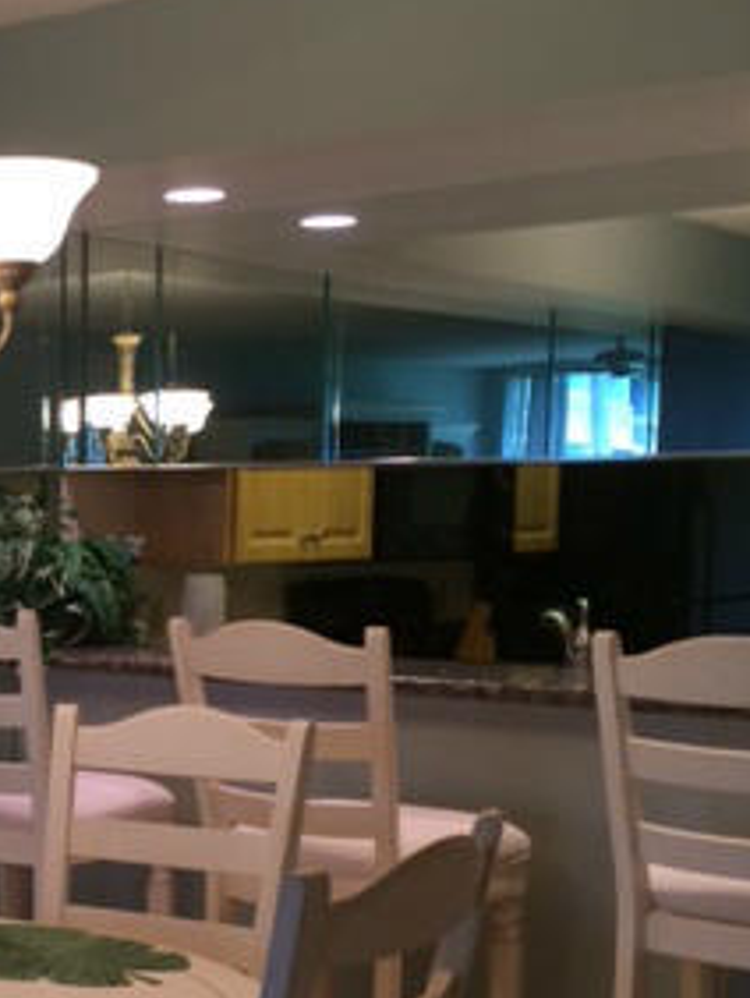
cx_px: -64
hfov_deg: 20.7
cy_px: 779
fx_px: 1961
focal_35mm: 68
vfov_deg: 28.0
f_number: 2.2
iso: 80
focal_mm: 4.12
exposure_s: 1/30
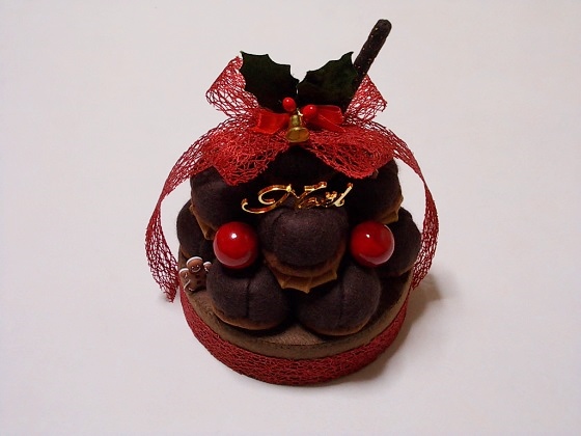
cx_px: 290
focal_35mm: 60
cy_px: 218
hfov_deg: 32.2
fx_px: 1007
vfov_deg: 24.4
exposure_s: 1/15
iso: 200
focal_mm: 8.5
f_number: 4
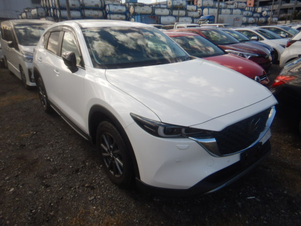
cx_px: 150
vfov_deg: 56.8
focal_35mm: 24
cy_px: 113
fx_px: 209
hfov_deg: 71.6
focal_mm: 4.3
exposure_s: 1/320
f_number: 2.8
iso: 125
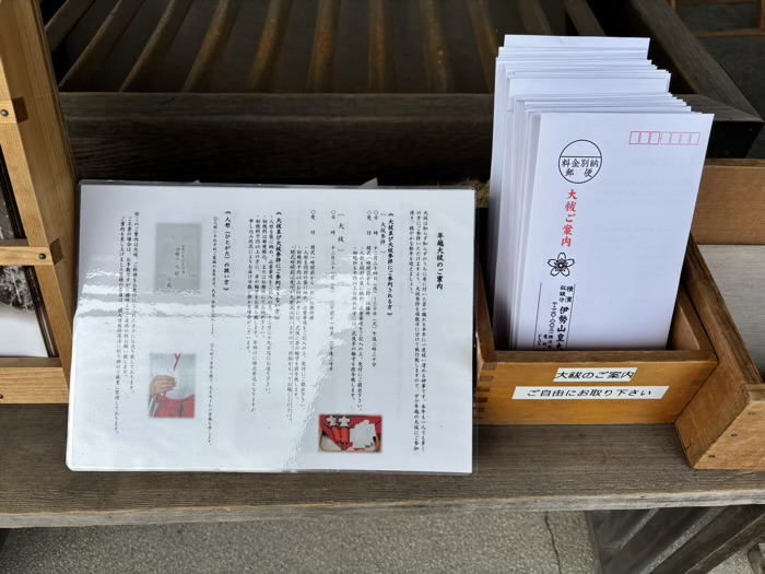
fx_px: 575
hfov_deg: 67.3
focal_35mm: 26
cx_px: 382
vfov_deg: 53.1
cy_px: 287
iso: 50
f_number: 1.6
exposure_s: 1/961
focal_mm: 5.96
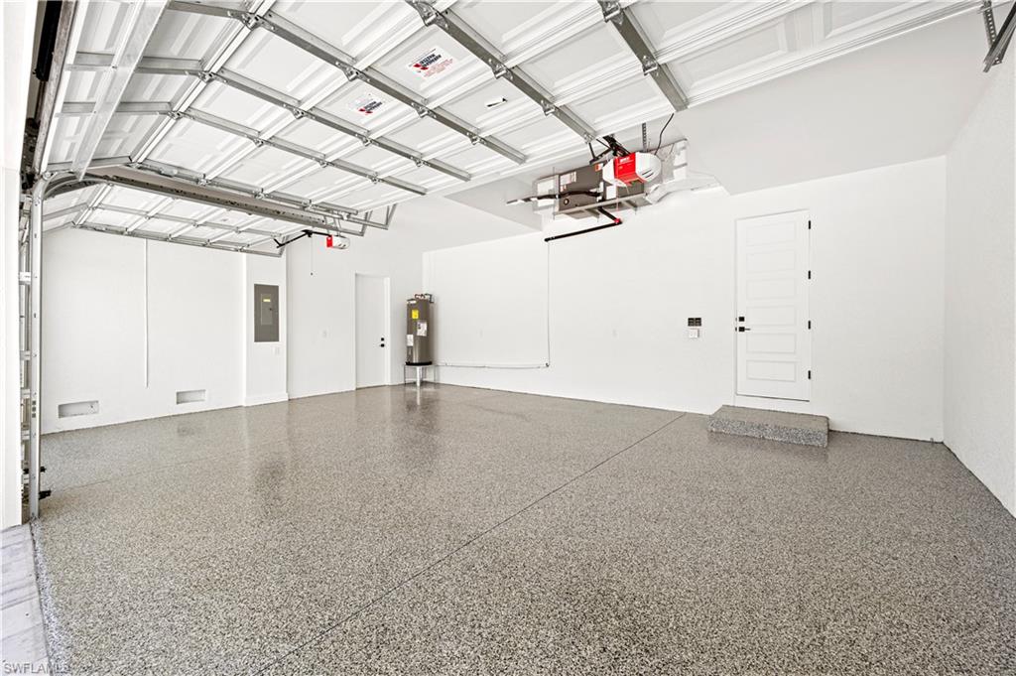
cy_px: 338
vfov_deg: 81.1
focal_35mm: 14
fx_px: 395
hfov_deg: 104.3
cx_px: 508
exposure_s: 1/20
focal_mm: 14
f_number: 8
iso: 100
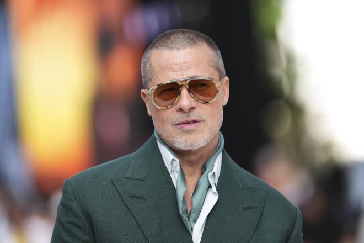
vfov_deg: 4.6
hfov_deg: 6.9
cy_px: 122
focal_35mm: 300
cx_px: 182
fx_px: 3033
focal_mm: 300
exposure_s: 1/1250
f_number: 3.2
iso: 400
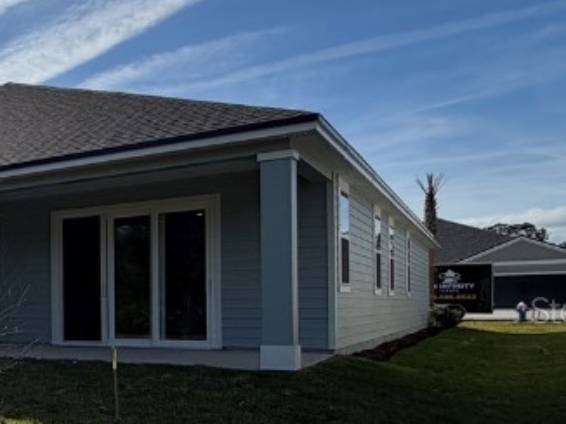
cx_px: -194
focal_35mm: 44
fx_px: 719
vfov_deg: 32.3
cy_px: 309
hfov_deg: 31.5
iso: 20
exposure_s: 1/1901
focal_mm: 2.22
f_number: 2.2
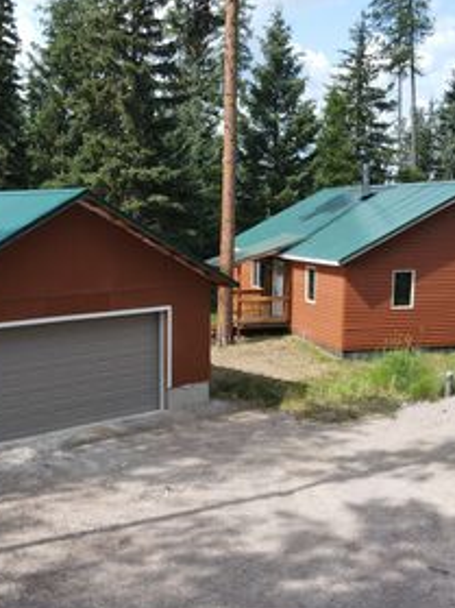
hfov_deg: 33.4
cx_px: 163
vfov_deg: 43.8
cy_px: 348
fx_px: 754
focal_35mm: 43
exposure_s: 1/320
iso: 100
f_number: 2.8
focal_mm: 4.5
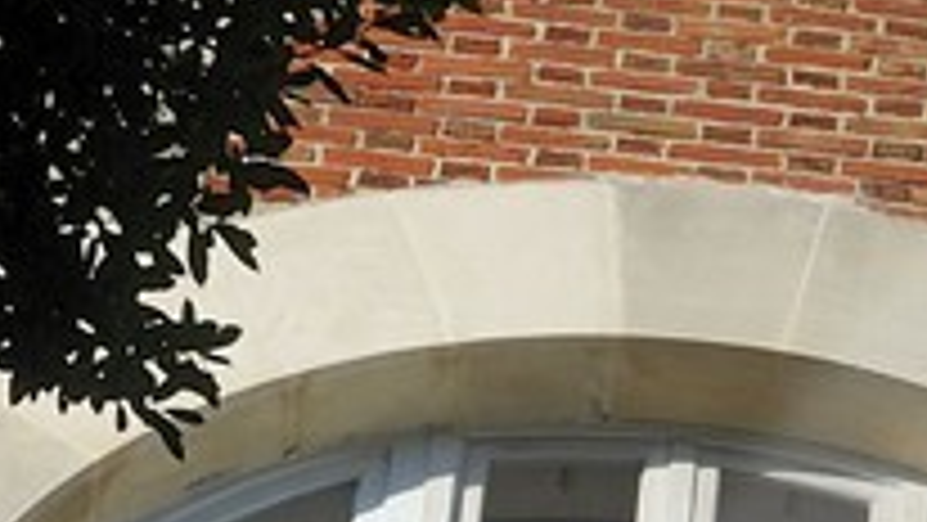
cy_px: 1593
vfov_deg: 2.0
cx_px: 2223
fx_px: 15022
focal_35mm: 611
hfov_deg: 3.5
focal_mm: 75
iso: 200
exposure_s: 1/160
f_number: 14
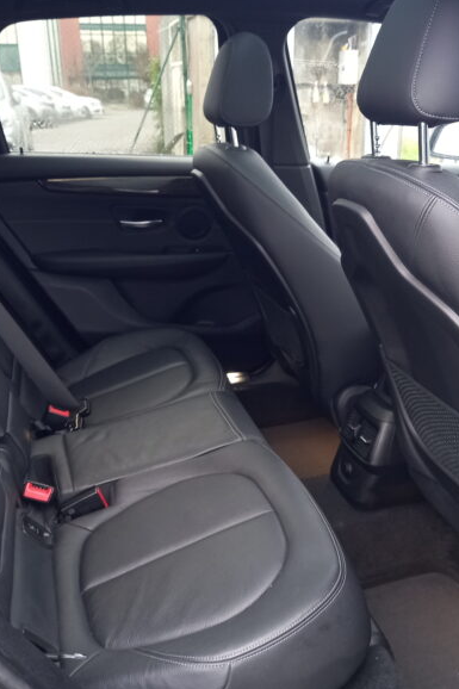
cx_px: 261
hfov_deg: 36.8
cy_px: 346
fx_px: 689
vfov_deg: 53.1
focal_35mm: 36
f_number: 2
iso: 320
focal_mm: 4.6
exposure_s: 1/25
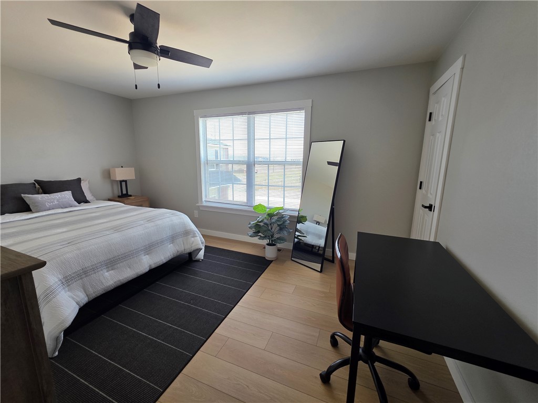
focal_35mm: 13
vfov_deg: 89.9
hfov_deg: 106.2
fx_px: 202
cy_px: 202
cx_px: 269
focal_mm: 2.2
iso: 125
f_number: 1.9
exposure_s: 1/120
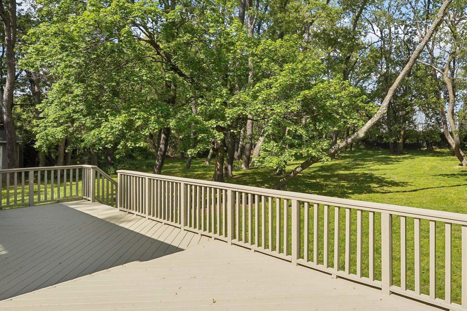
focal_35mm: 25
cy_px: 133
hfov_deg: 71.0
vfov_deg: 51.1
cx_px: 273
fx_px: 324
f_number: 8
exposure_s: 1/2500
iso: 1000
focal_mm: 14
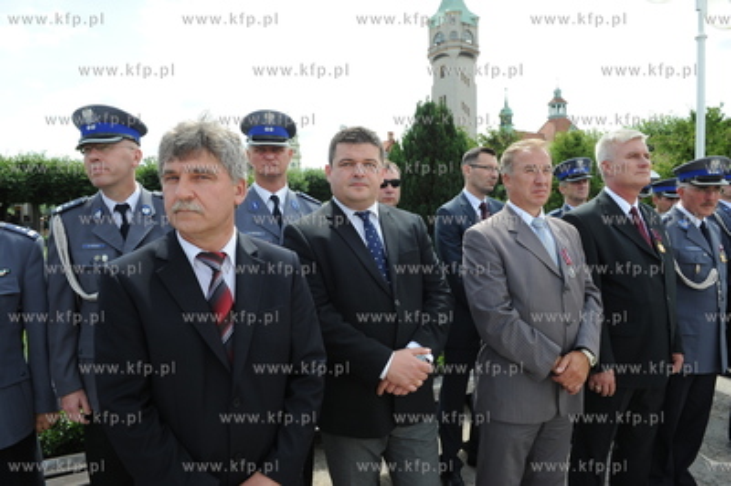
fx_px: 487
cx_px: 366
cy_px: 243
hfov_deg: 73.8
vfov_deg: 53.1
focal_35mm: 24
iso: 400
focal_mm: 24
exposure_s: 1/320
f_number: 9
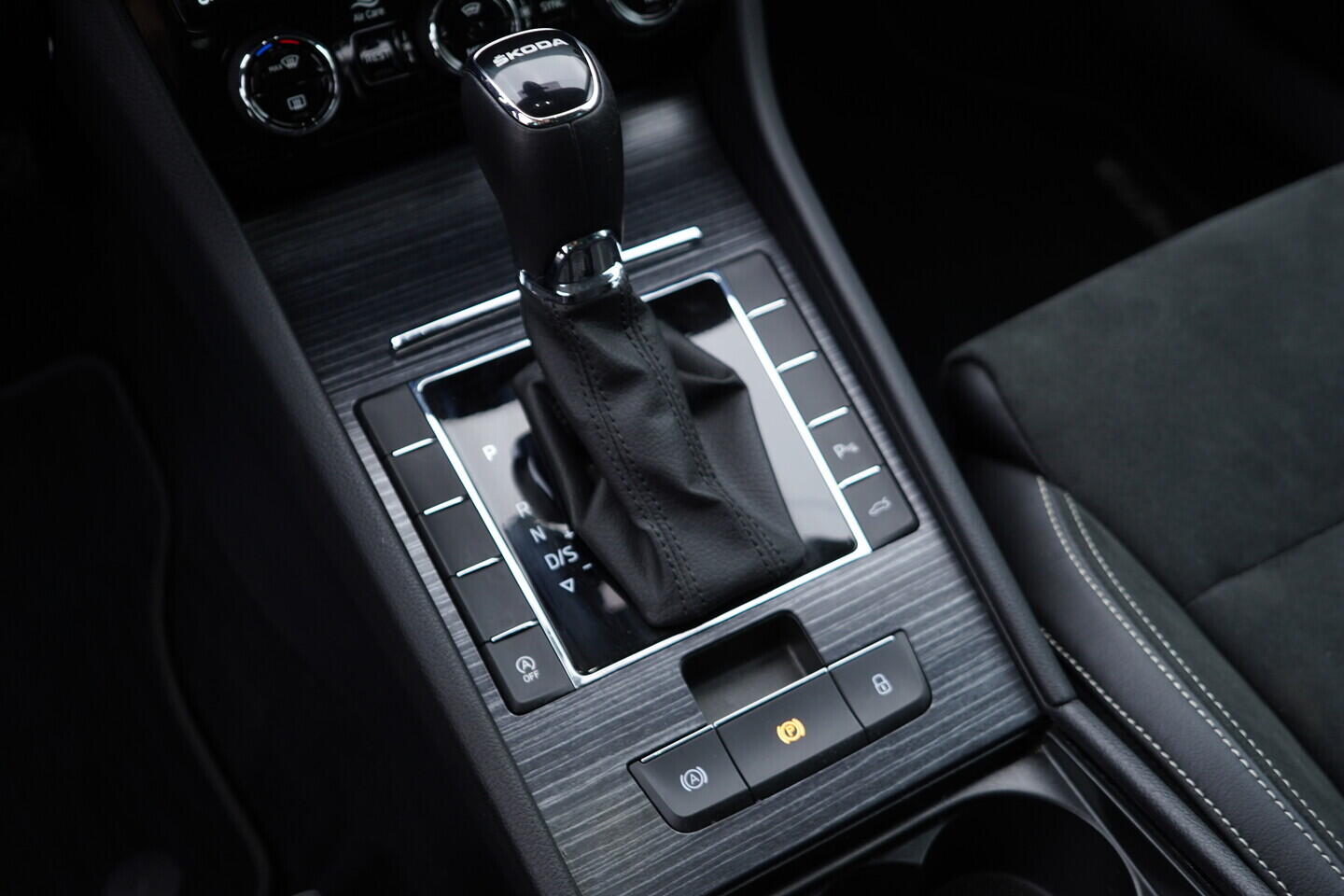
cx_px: 672
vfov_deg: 36.9
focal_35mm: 36
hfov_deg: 53.1
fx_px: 1344
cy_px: 448
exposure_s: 1/40
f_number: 2.8
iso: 200
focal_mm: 24
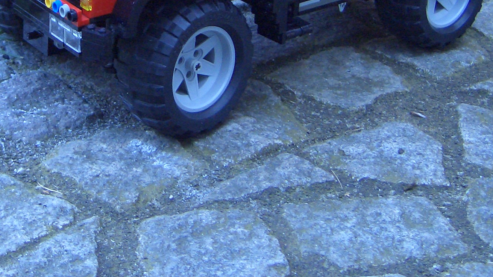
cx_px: 201
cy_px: -74
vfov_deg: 14.0
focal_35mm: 83
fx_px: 1085
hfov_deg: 25.6
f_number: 2.8
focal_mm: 8
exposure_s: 1/100
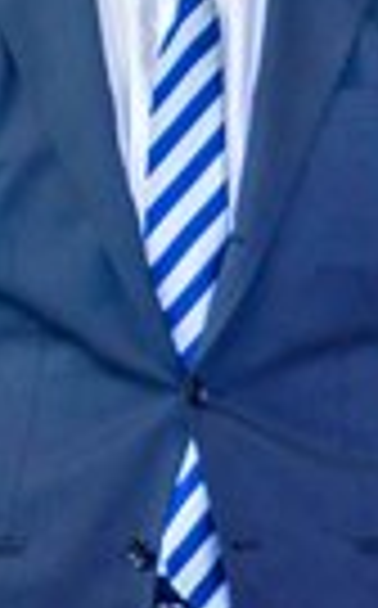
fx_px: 10528
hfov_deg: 2.1
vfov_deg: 3.3
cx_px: 140
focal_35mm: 637
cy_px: -59
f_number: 6
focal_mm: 125
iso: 640
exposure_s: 1/60
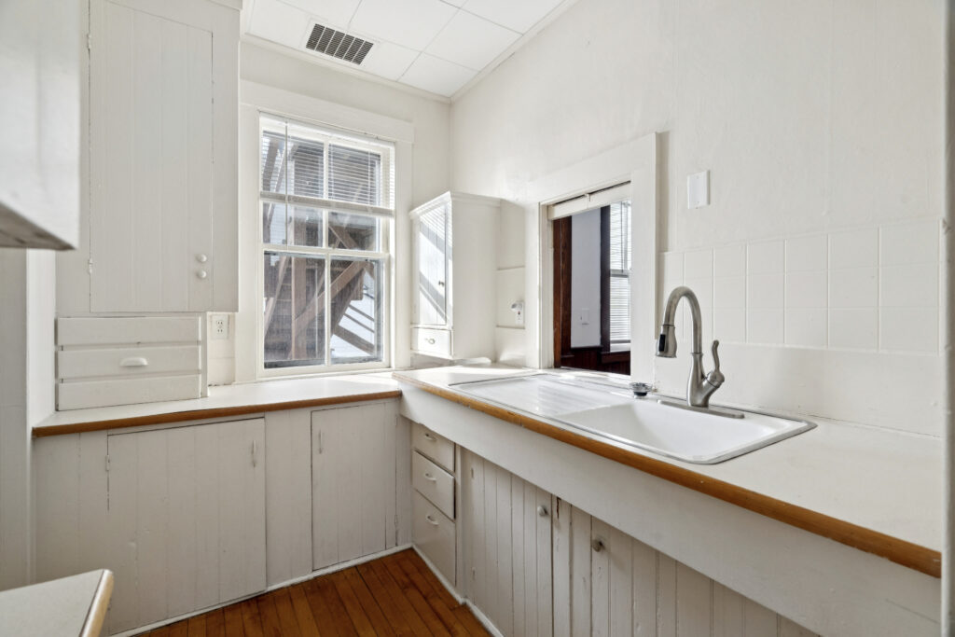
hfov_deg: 96.7
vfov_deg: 73.8
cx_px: 478
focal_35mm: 16
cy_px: 318
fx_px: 424
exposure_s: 1/100
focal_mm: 16
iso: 800
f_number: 8
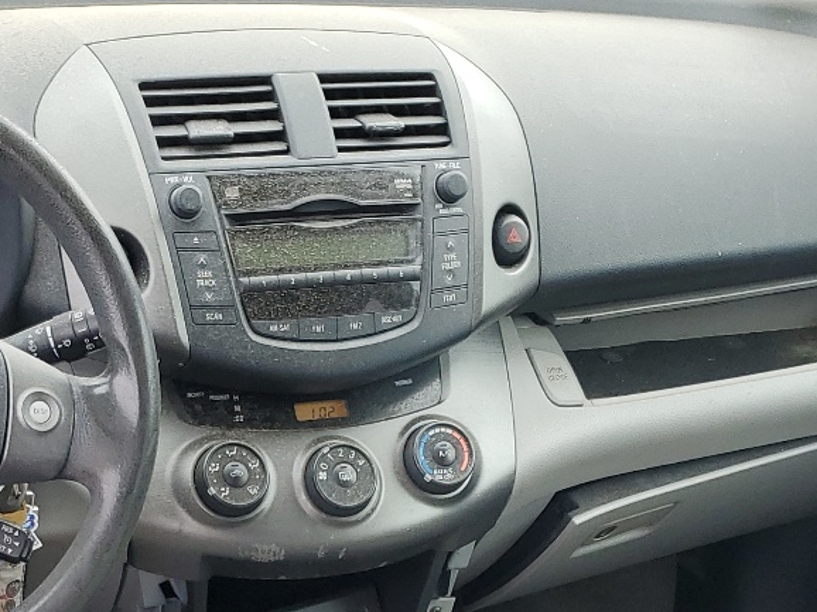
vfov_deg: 18.7
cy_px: 837
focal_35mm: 72
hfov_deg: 26.8
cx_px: 243
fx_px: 1699
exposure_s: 1/154
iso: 50
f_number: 1.5
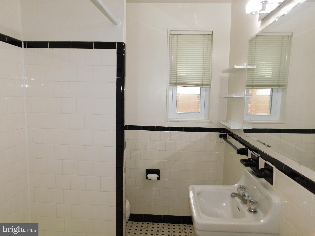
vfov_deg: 56.8
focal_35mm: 24
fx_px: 218
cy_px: 118
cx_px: 158
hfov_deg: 71.6
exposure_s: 1/30
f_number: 3
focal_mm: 4.1
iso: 200
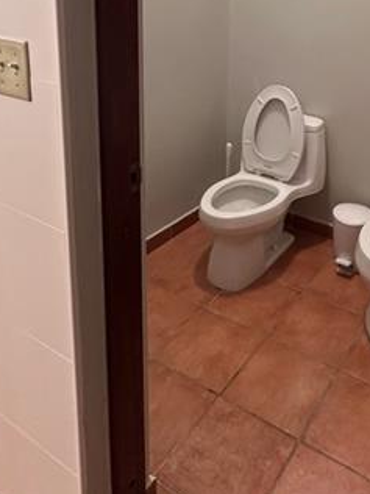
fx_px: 485
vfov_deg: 49.1
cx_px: 301
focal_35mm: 34
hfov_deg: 40.0
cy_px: 64
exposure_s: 1/60
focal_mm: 2.22
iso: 320
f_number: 2.2
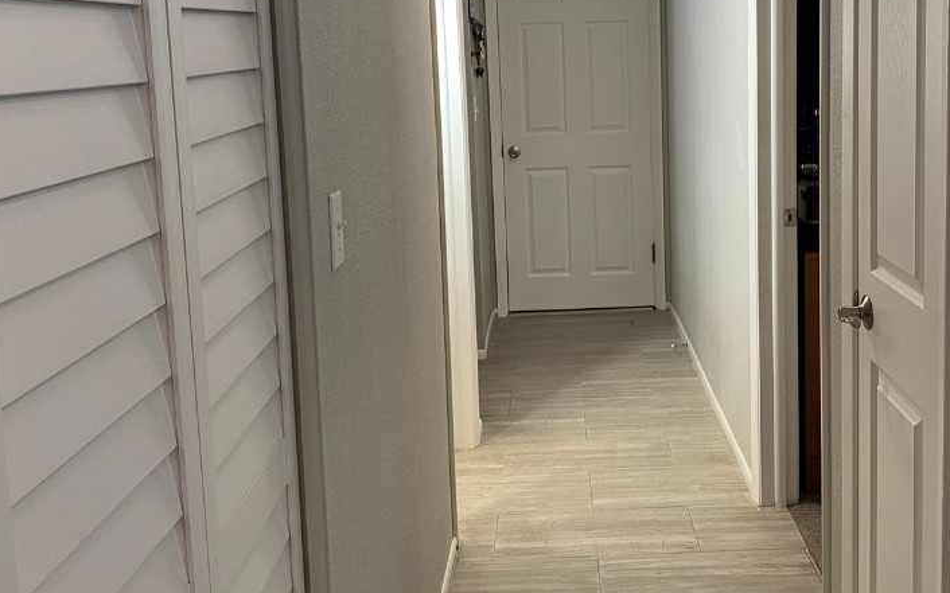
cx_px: 596
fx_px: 1035
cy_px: 196
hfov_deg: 48.8
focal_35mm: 40
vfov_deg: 31.7
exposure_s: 1/60
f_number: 1.8
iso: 100
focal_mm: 4.25
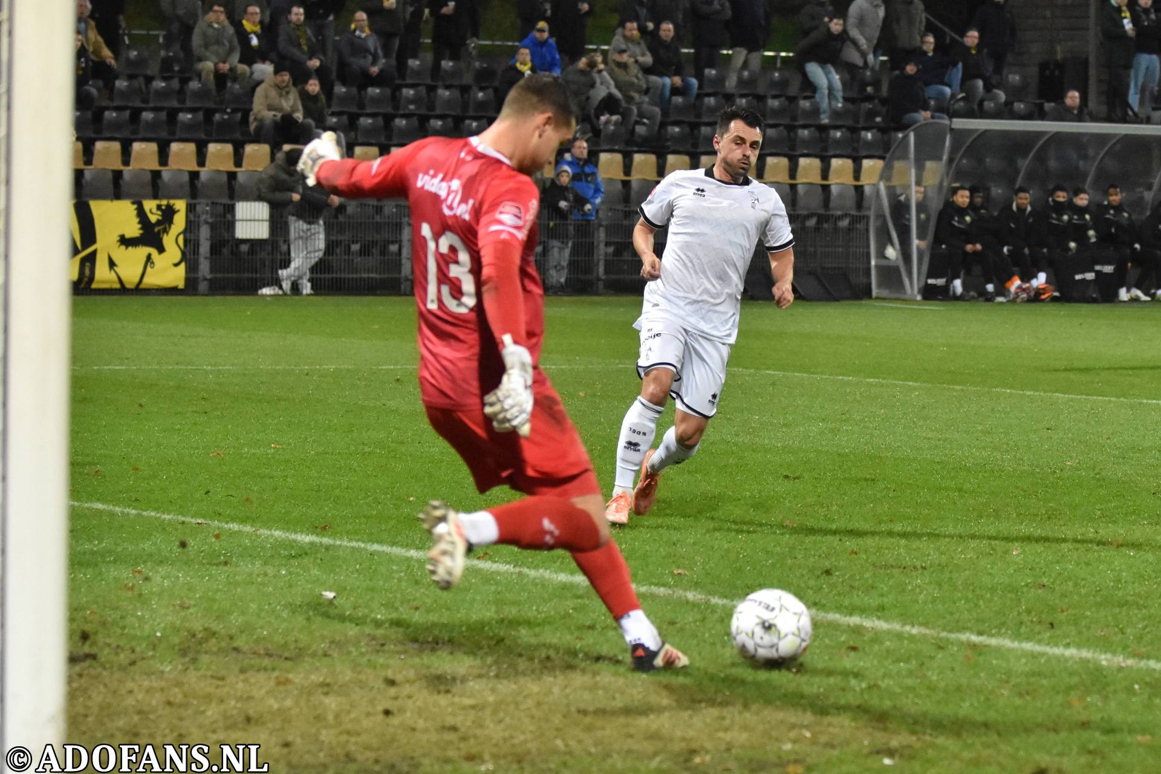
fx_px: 3628
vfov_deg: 12.2
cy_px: 387
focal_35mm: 112
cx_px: 580
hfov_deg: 18.2
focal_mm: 75
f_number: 2.8
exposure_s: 1/640
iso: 2500
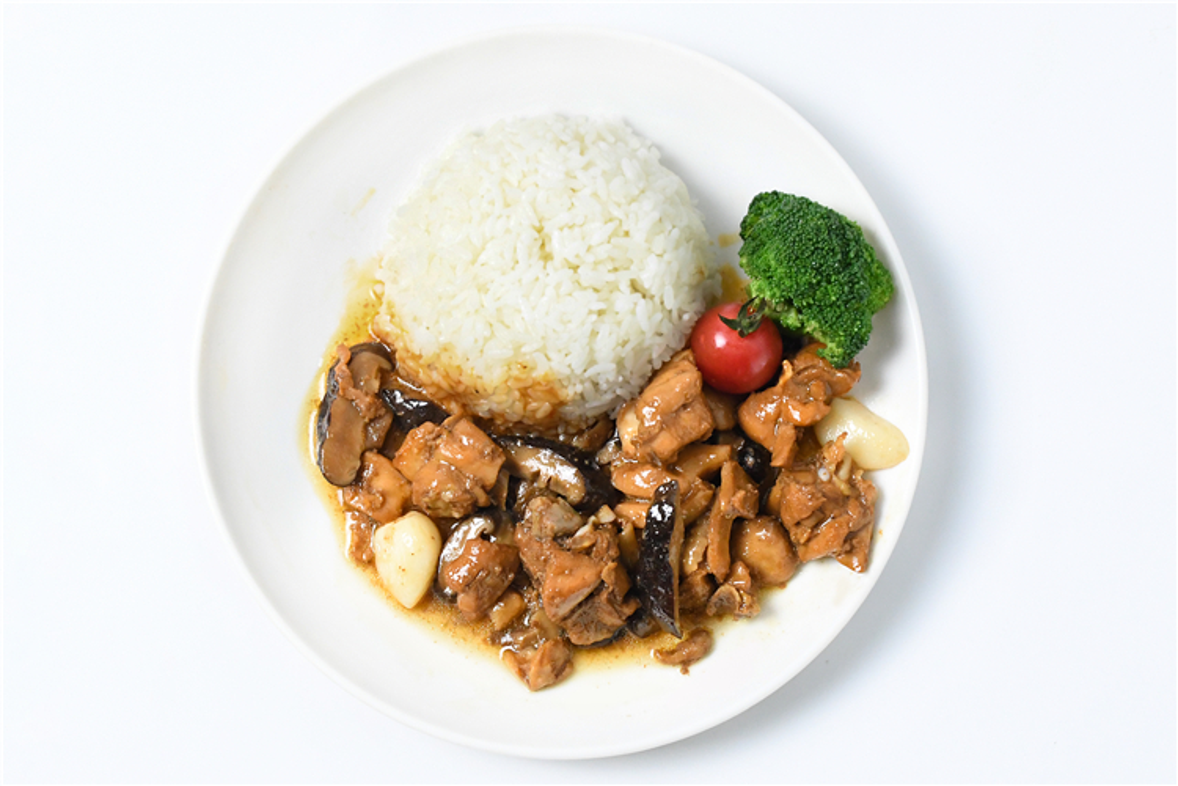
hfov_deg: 11.9
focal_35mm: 172
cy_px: 393
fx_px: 5628
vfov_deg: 8.0
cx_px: 589
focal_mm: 86
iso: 6400
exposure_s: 1/200
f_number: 5.6
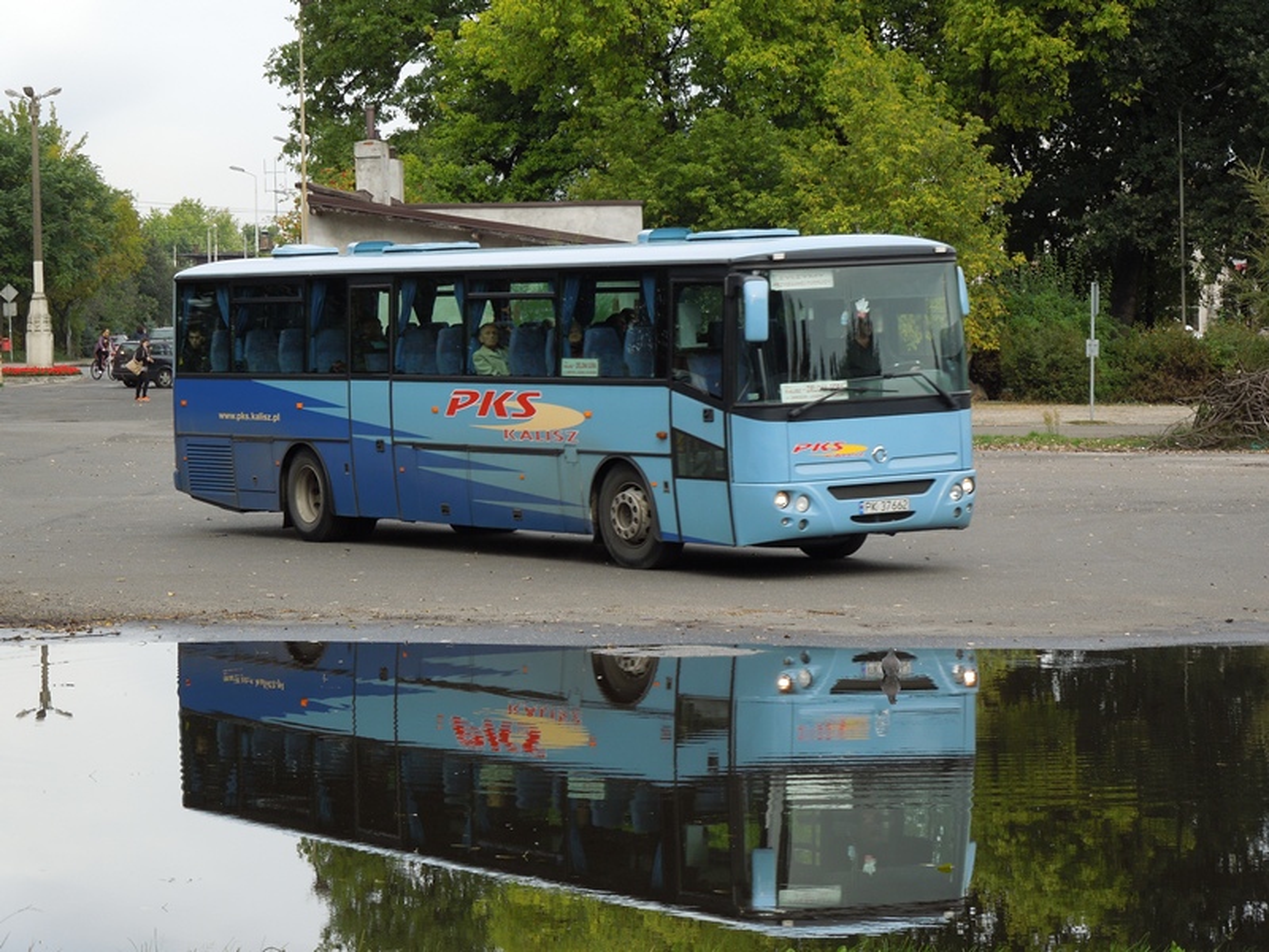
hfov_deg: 16.6
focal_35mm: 119
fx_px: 4362
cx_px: 634
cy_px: 476
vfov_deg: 12.5
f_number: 4.8
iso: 100
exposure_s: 1/200
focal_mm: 21.5
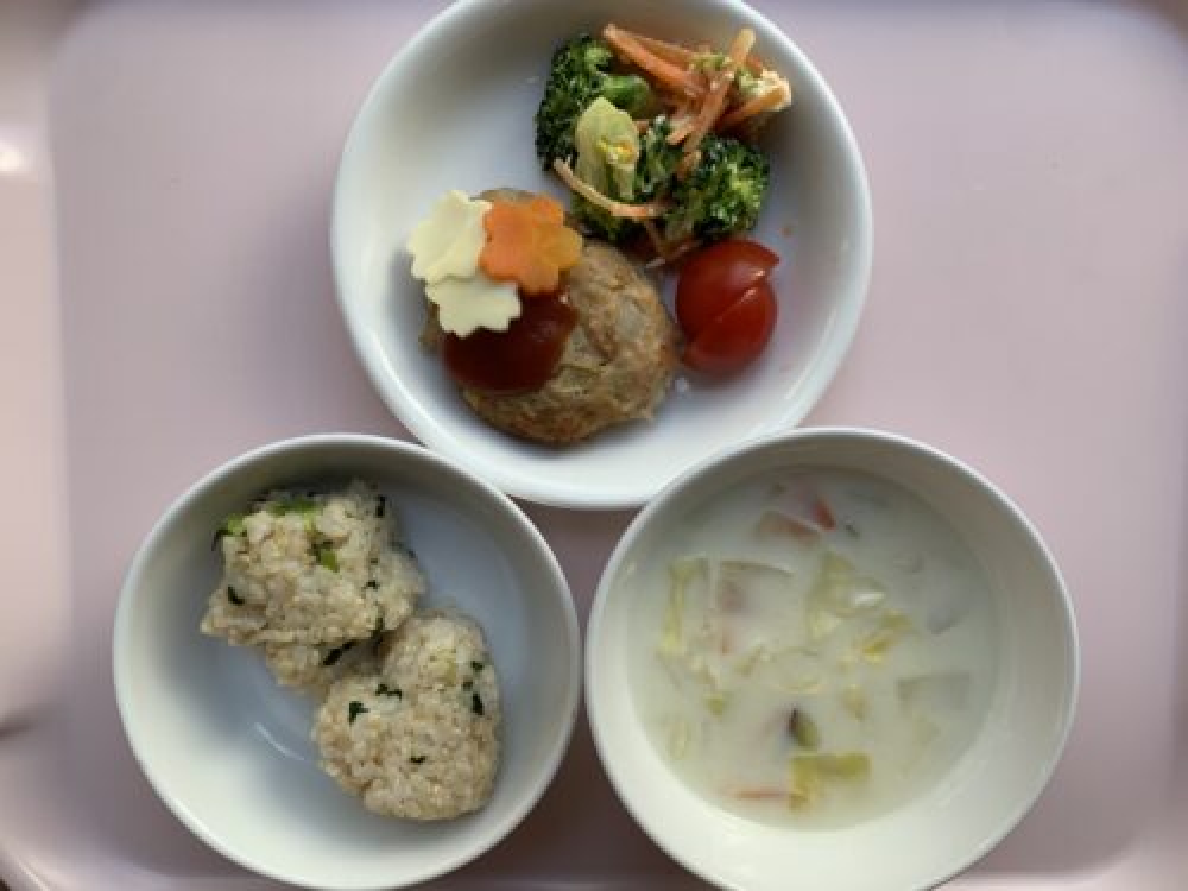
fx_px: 892
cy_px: 446
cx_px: 594
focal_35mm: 26
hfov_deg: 67.3
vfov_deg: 53.1
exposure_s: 1/122
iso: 32
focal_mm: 4.25
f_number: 1.8
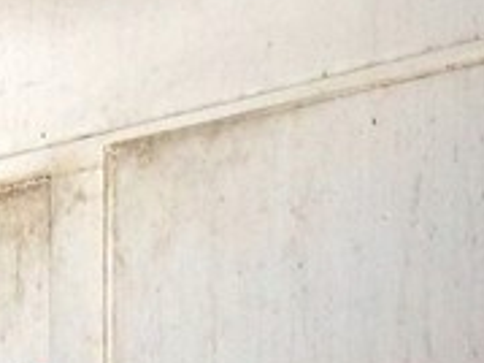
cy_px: -553
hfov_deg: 11.3
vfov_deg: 7.9
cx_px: -57
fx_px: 2403
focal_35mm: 172
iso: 200
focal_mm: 4.1
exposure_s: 1/30
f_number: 3.3
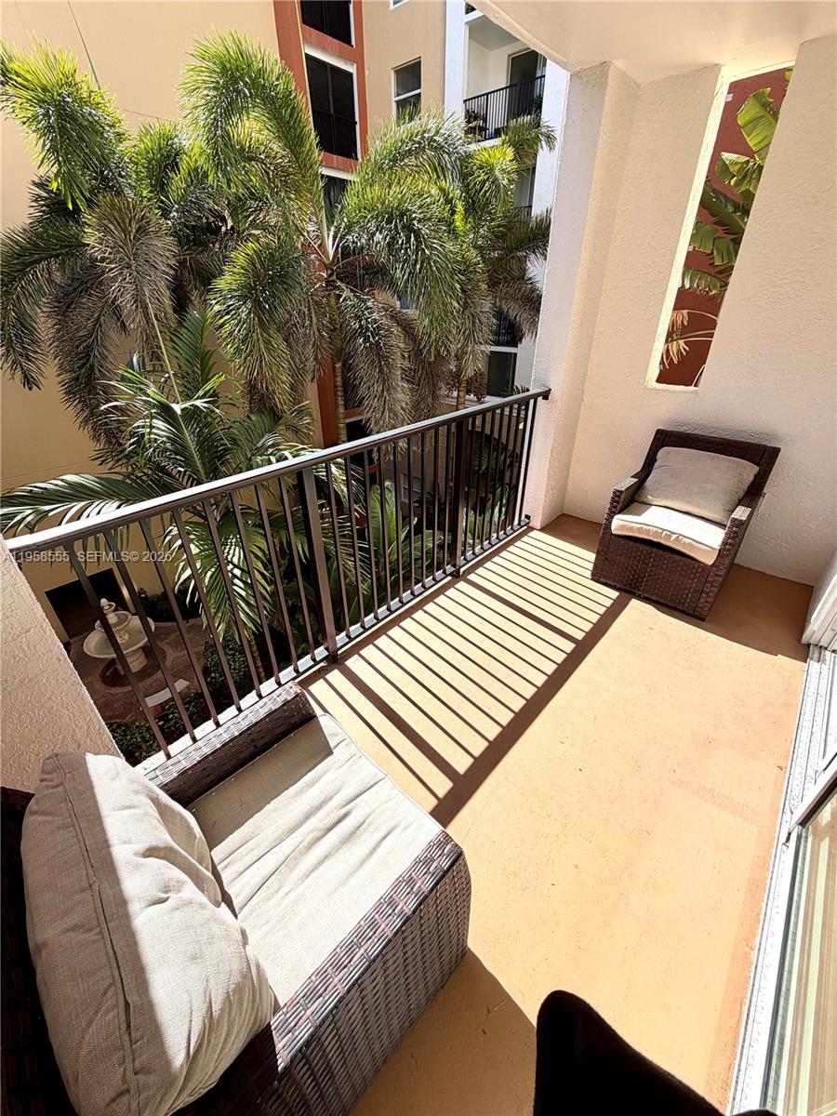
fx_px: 451
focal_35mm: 14
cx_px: 418
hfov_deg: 85.7
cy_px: 558
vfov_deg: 102.1
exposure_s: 1/799
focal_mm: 2.22
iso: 20
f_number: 2.2
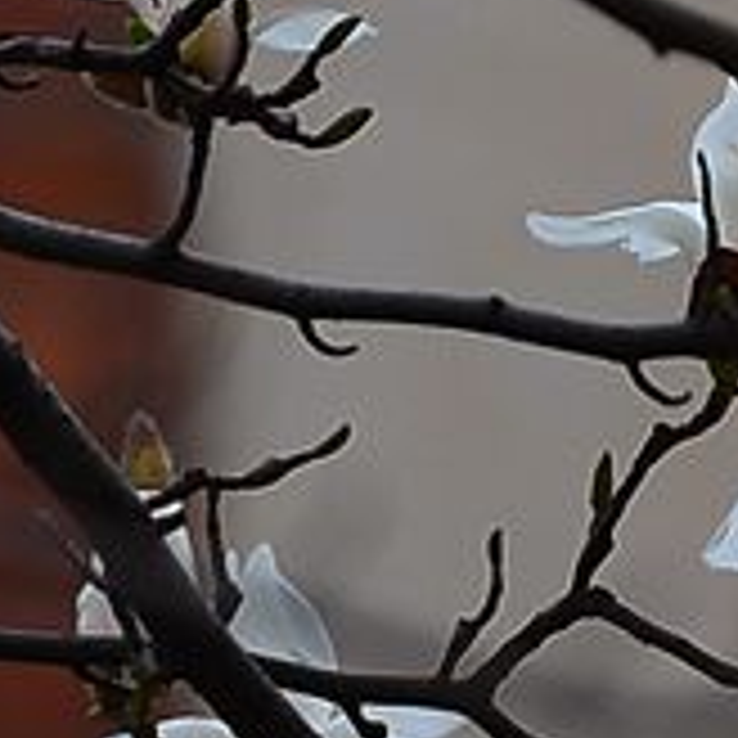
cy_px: -351
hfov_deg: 1.3
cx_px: 2012
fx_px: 33744
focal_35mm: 1399
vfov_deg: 1.3
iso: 320
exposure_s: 1/200
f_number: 2.8
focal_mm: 200
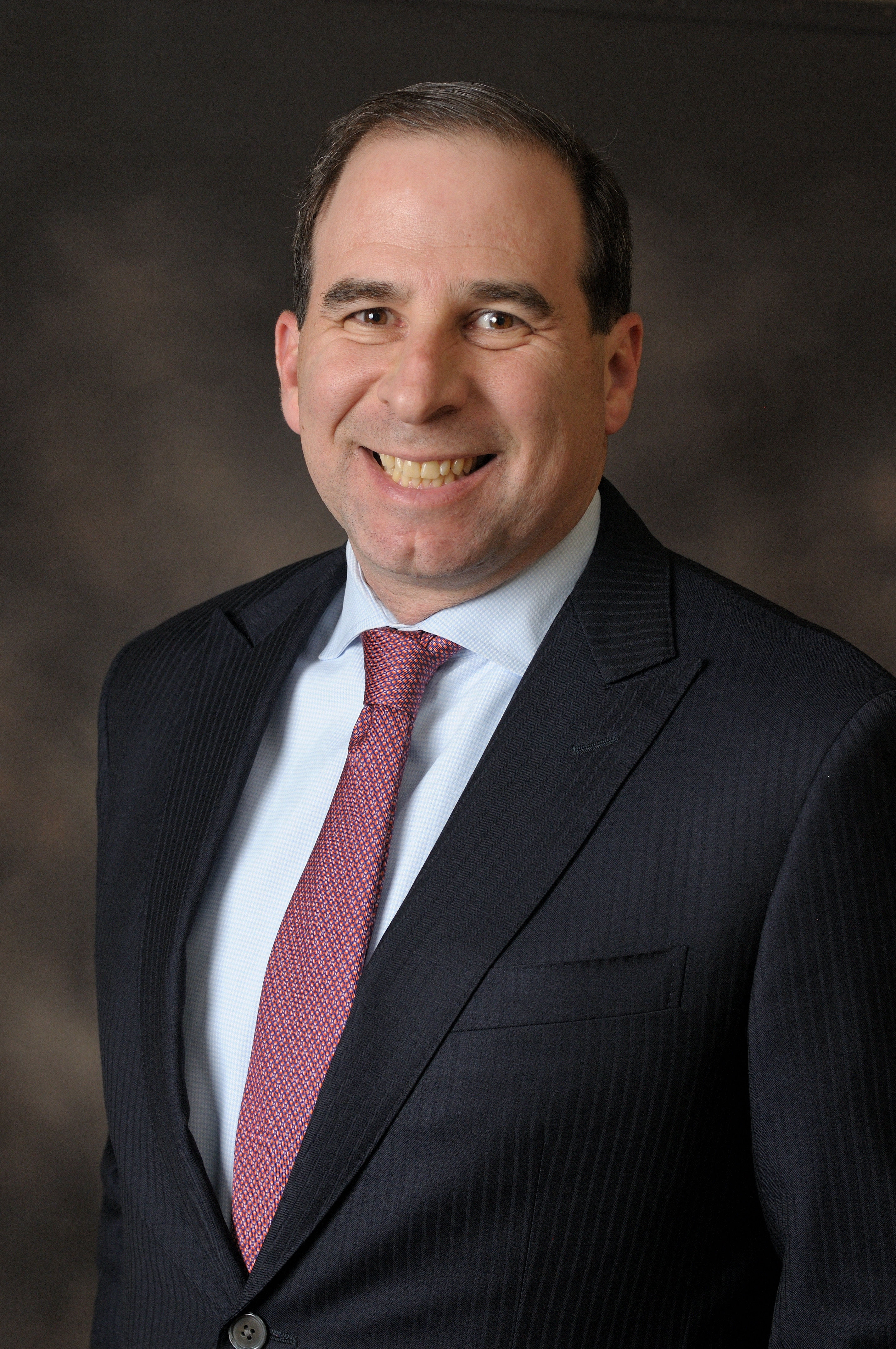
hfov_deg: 18.9
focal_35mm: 72
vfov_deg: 28.1
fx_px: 2695
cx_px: 448
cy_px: 674
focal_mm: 48
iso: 400
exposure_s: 1/200
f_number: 5.6
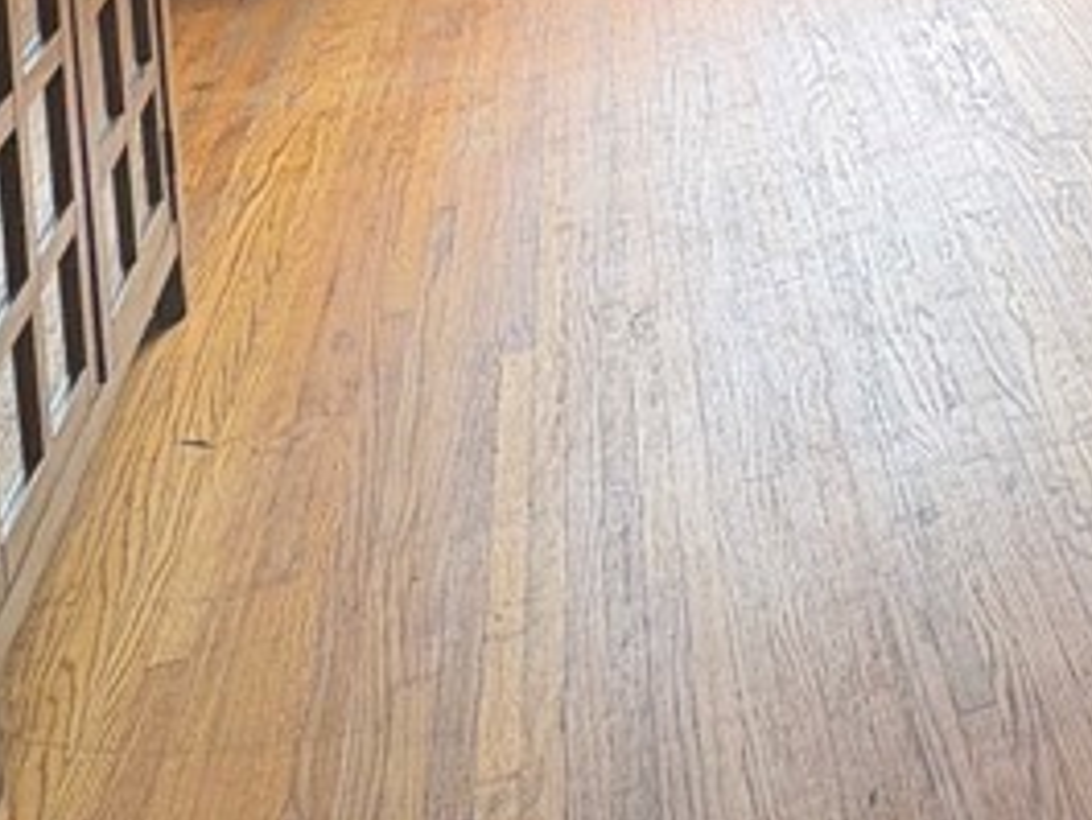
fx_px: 1704
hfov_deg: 30.0
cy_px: -420
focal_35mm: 54
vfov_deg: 22.2
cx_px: 1335
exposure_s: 1/120
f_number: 2.2
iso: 64
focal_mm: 2.22
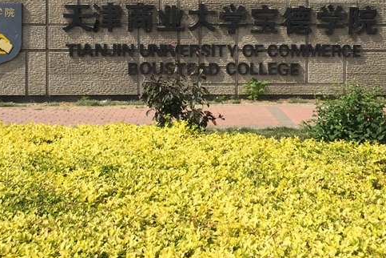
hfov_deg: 39.6
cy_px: 19
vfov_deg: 26.0
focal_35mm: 50
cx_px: 188
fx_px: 536
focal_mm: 4.15
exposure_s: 1/1883
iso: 32
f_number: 2.2
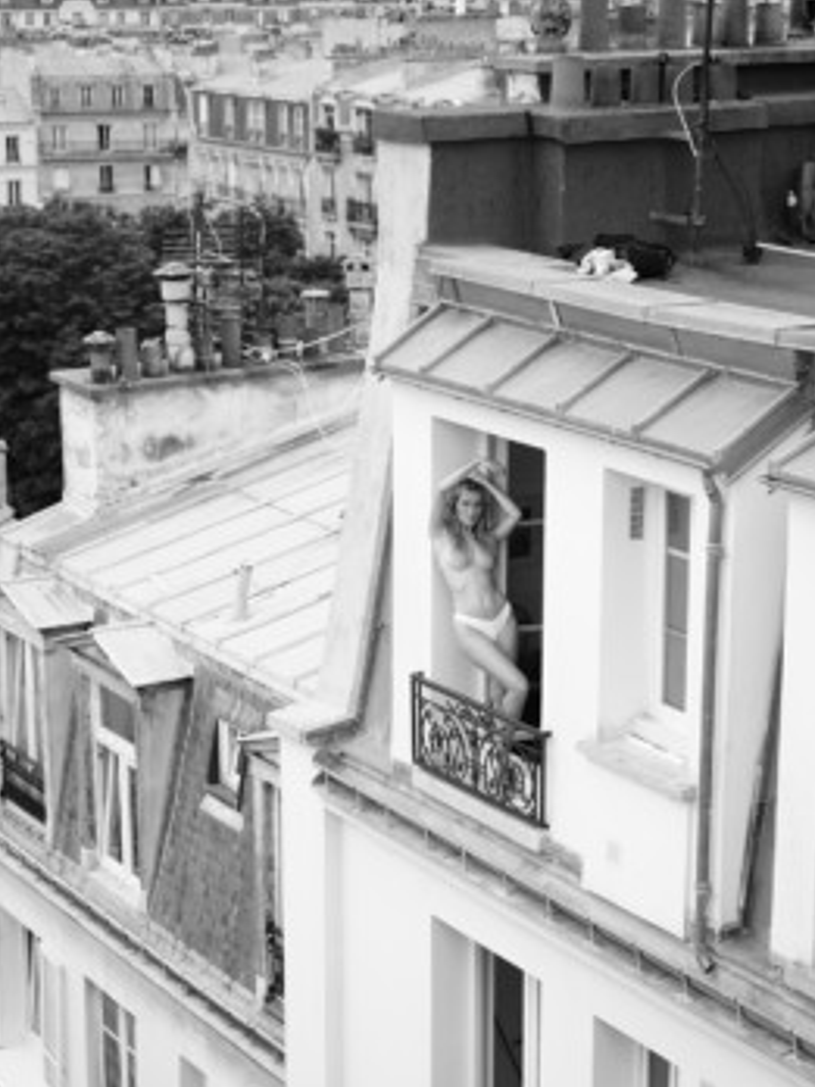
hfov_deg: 19.1
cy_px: 587
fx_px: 2417
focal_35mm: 77
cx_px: 408
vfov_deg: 25.3
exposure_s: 1/125
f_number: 5.6
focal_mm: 70
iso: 100
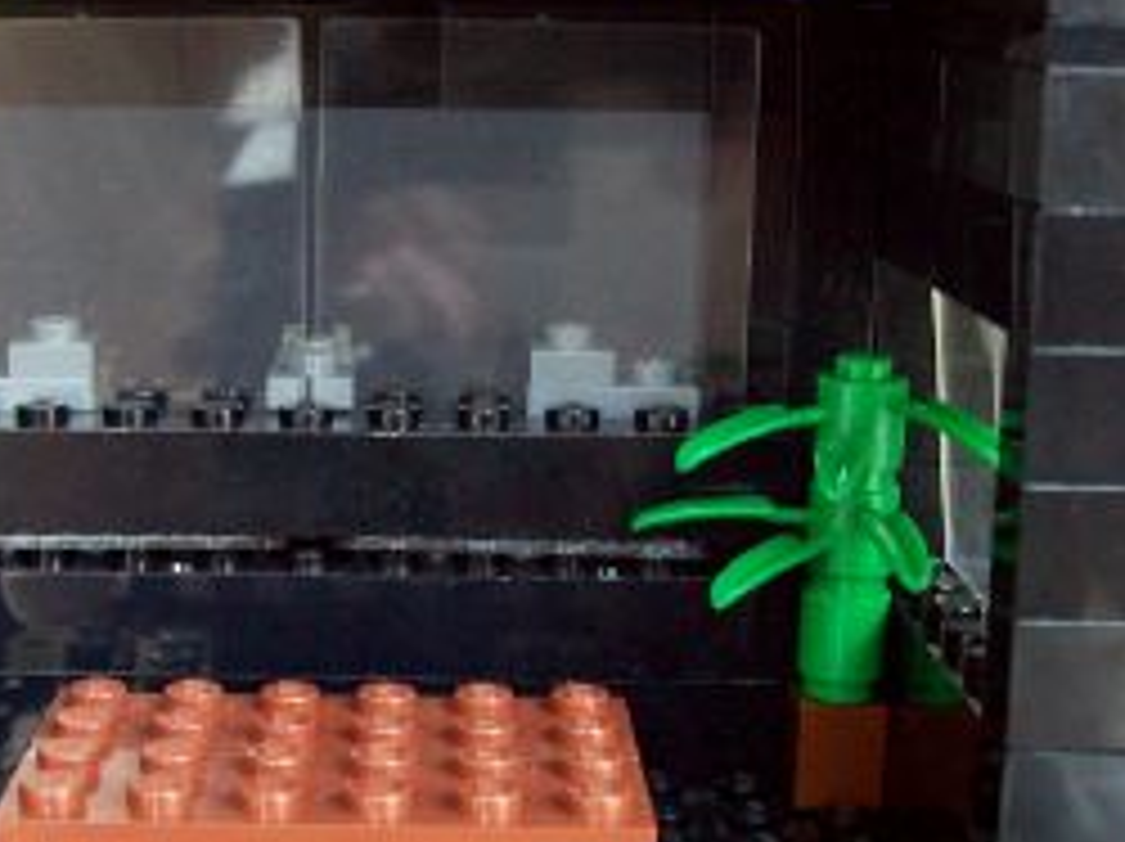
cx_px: 351
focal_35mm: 72
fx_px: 2338
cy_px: 398
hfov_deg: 26.9
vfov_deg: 20.4
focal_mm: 7.6
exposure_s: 1/8
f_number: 3
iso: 160
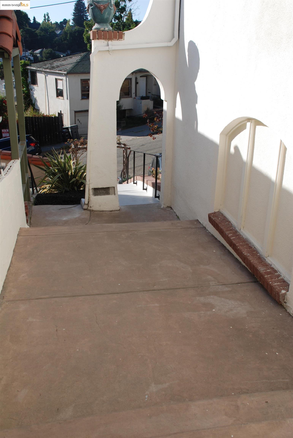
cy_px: 219
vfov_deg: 57.2
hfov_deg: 40.1
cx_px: 146
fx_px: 402
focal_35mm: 33
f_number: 7.1
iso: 100
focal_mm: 22
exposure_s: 1/200
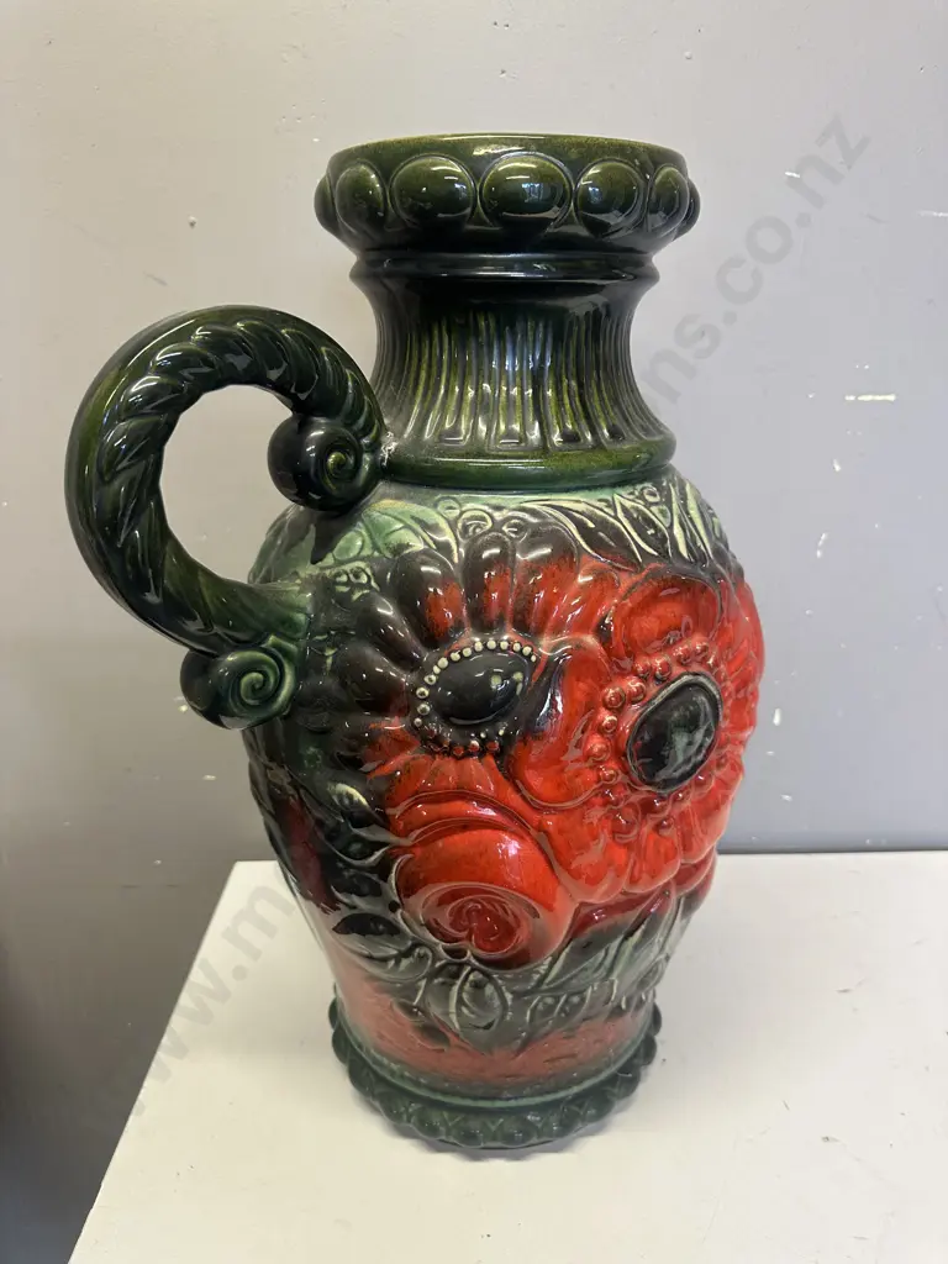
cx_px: 474
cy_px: 632
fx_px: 876
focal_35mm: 24
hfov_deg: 56.8
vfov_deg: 71.6
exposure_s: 1/100
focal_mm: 6.86
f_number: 1.78
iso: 200
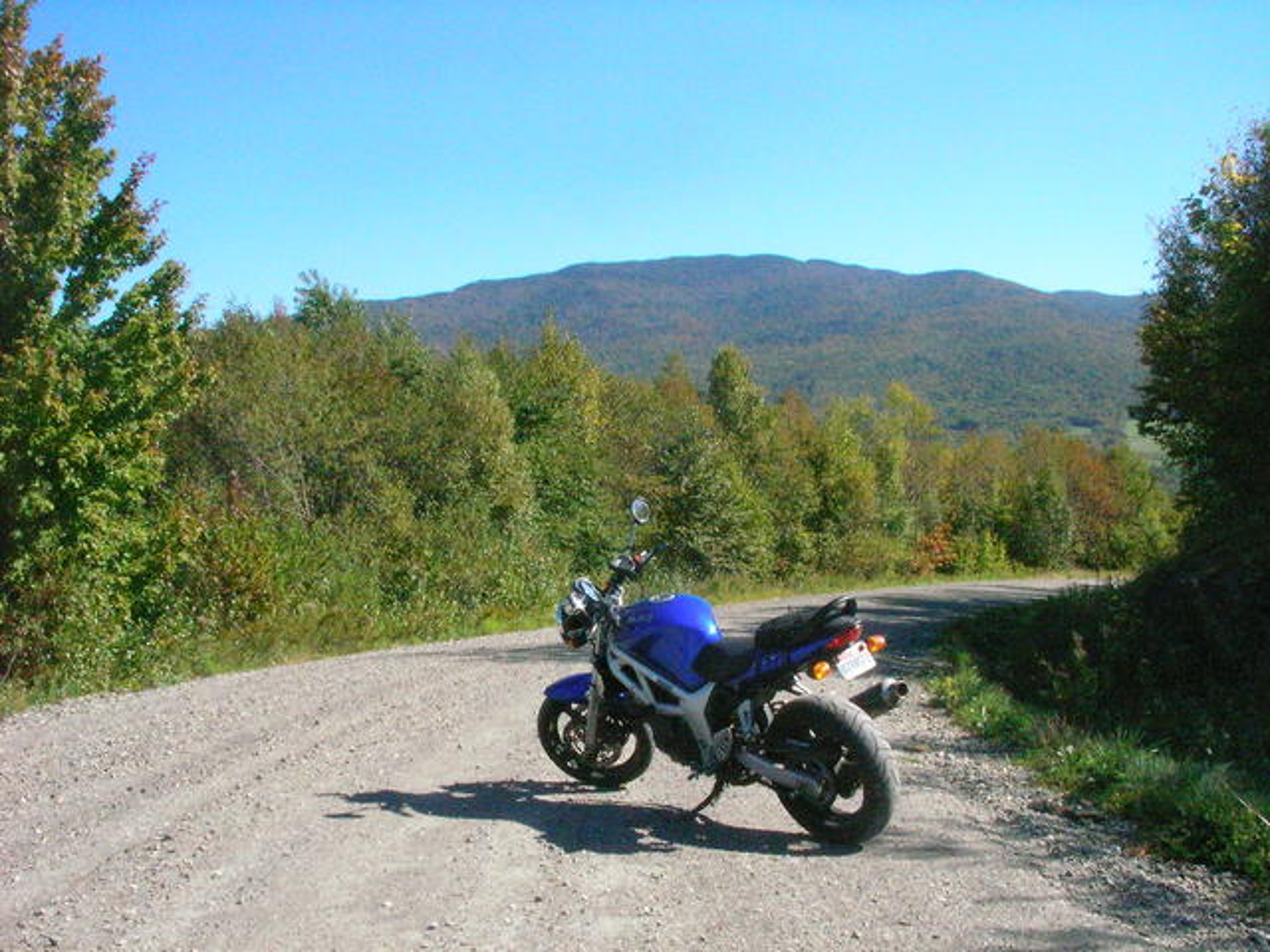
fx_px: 1394
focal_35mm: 38
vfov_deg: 37.7
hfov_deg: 49.0
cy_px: 476
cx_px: 635
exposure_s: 1/1078
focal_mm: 6.3
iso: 400
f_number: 5.6
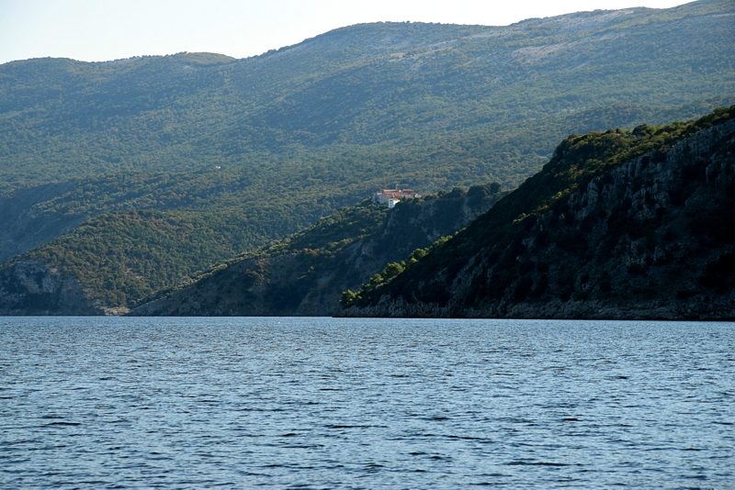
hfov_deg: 13.0
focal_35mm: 158
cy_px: 245
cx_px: 368
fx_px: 3217
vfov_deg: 8.7
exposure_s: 1/250
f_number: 10
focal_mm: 105
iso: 400
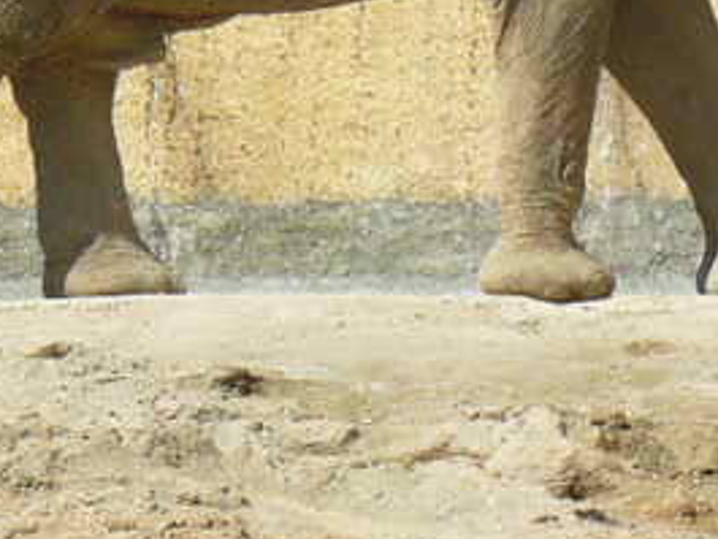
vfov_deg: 3.2
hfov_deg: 4.2
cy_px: -95
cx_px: 458
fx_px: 9774
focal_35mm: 471
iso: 100
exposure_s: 1/400
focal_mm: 21.6
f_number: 5.6
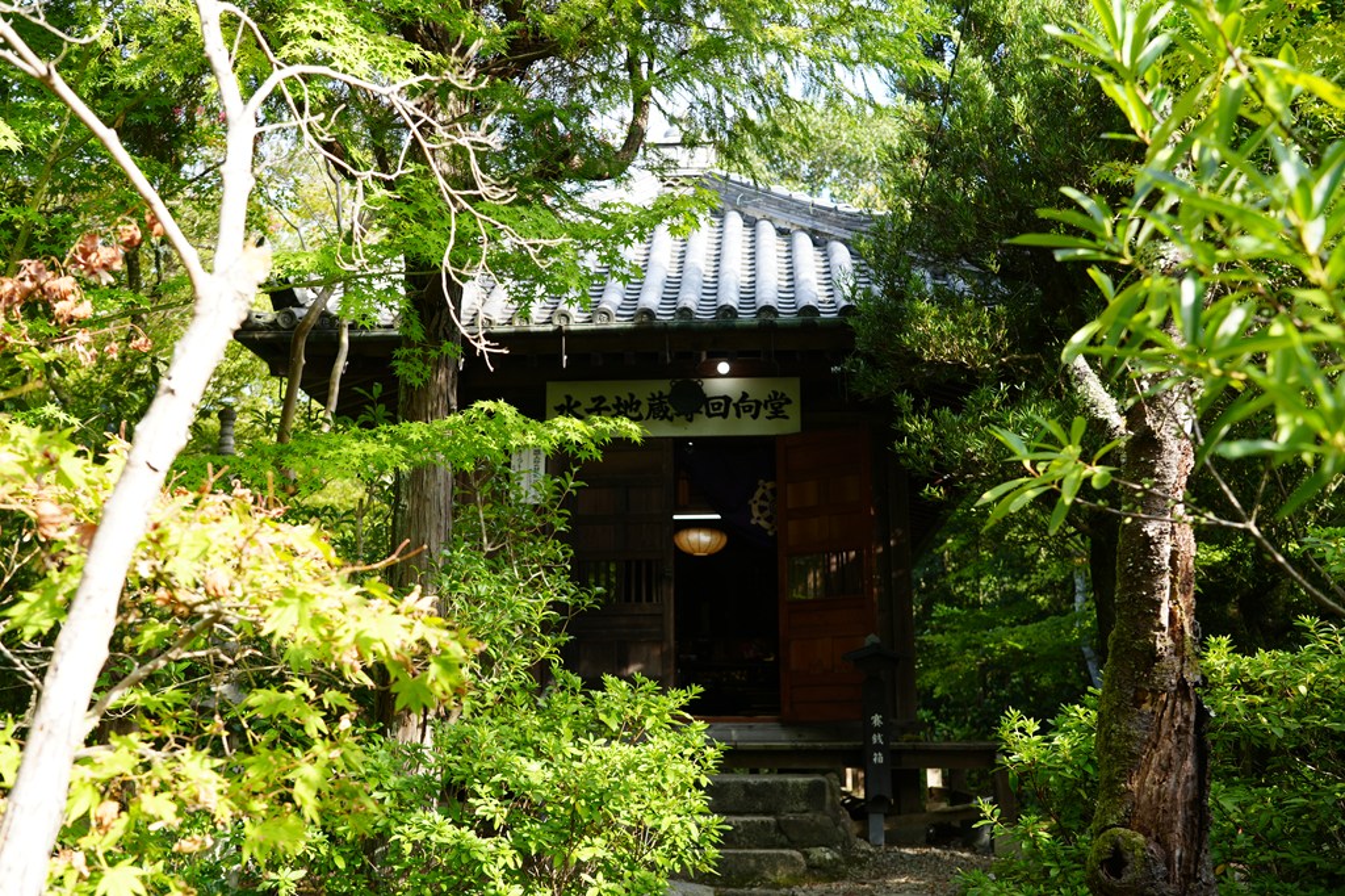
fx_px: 1382
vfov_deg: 35.9
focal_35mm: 37
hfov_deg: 51.9
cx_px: 672
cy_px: 448
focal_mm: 37
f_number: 5
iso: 100
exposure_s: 1/80
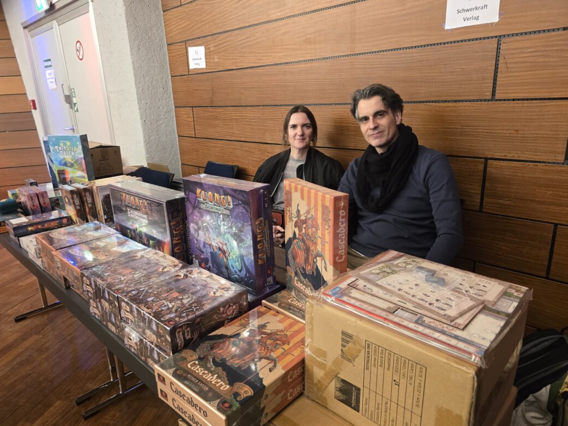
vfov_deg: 56.8
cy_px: 220
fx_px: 394
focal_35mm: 24
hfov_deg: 71.6
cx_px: 273
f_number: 1.7
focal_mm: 6.3
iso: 500
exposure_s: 1/100
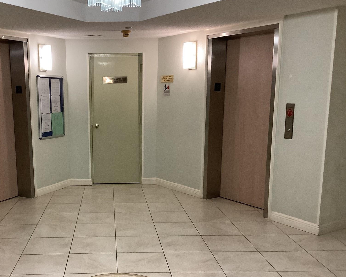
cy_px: 173
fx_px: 420
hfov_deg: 44.1
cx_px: 114
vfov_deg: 36.3
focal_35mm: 41
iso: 250
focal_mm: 3.3
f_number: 2.4
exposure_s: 1/40
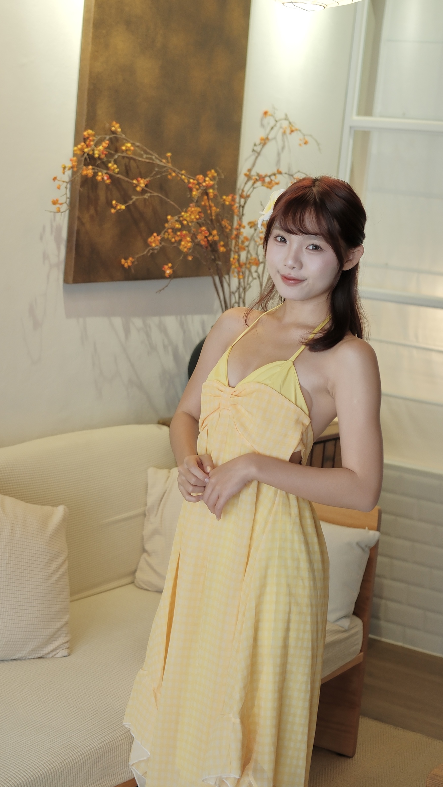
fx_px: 1170
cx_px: 236
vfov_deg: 37.2
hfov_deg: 21.4
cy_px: 395
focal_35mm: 56
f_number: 2.5
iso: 500
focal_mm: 35
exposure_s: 1/110
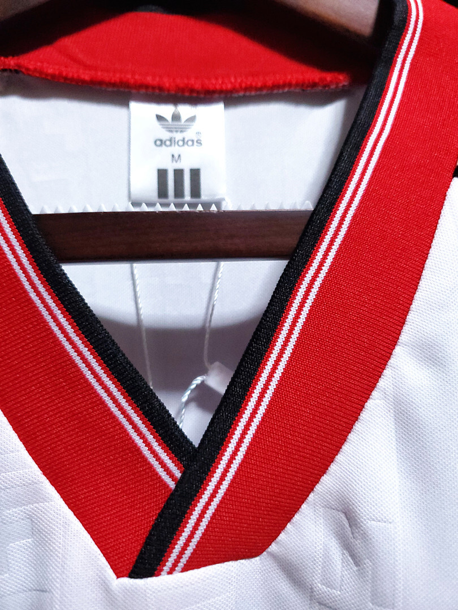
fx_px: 459
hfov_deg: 53.1
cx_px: 229
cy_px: 305
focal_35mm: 26
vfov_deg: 67.3
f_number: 1.5
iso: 500
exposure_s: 1/30
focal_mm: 4.3
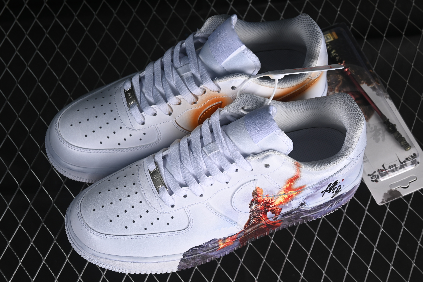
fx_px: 881
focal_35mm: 75
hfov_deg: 27.0
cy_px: 141
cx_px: 212
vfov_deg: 18.2
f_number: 7.1
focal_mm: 50
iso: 160
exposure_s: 1/80
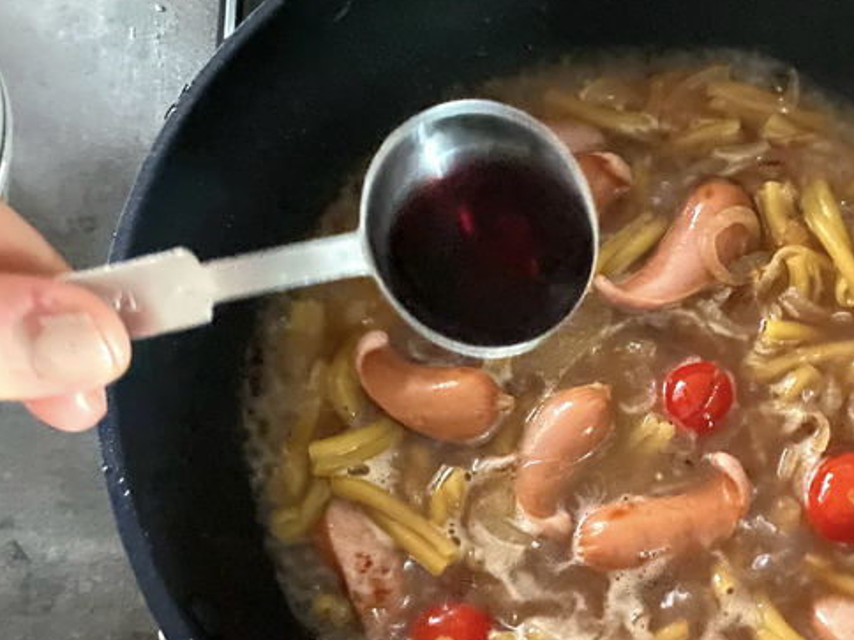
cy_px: 460
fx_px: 1061
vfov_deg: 33.1
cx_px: 588
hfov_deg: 43.1
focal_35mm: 43
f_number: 1.8
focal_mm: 4.25
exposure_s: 1/15
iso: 2000
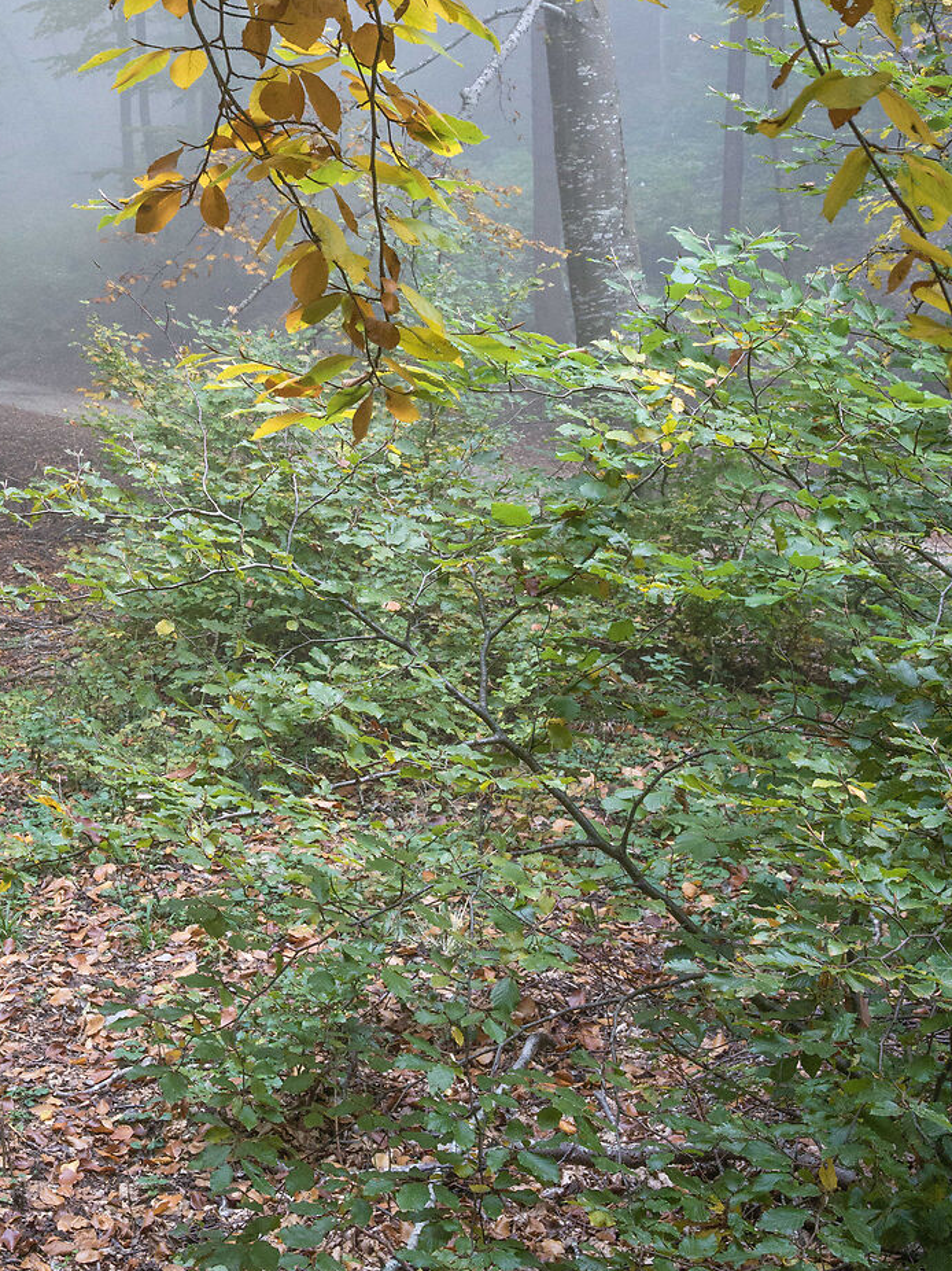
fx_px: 2091
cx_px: -38
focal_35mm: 57
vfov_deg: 32.8
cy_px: 254
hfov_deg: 24.3
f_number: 9.5
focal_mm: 28
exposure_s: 1/60
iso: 3200
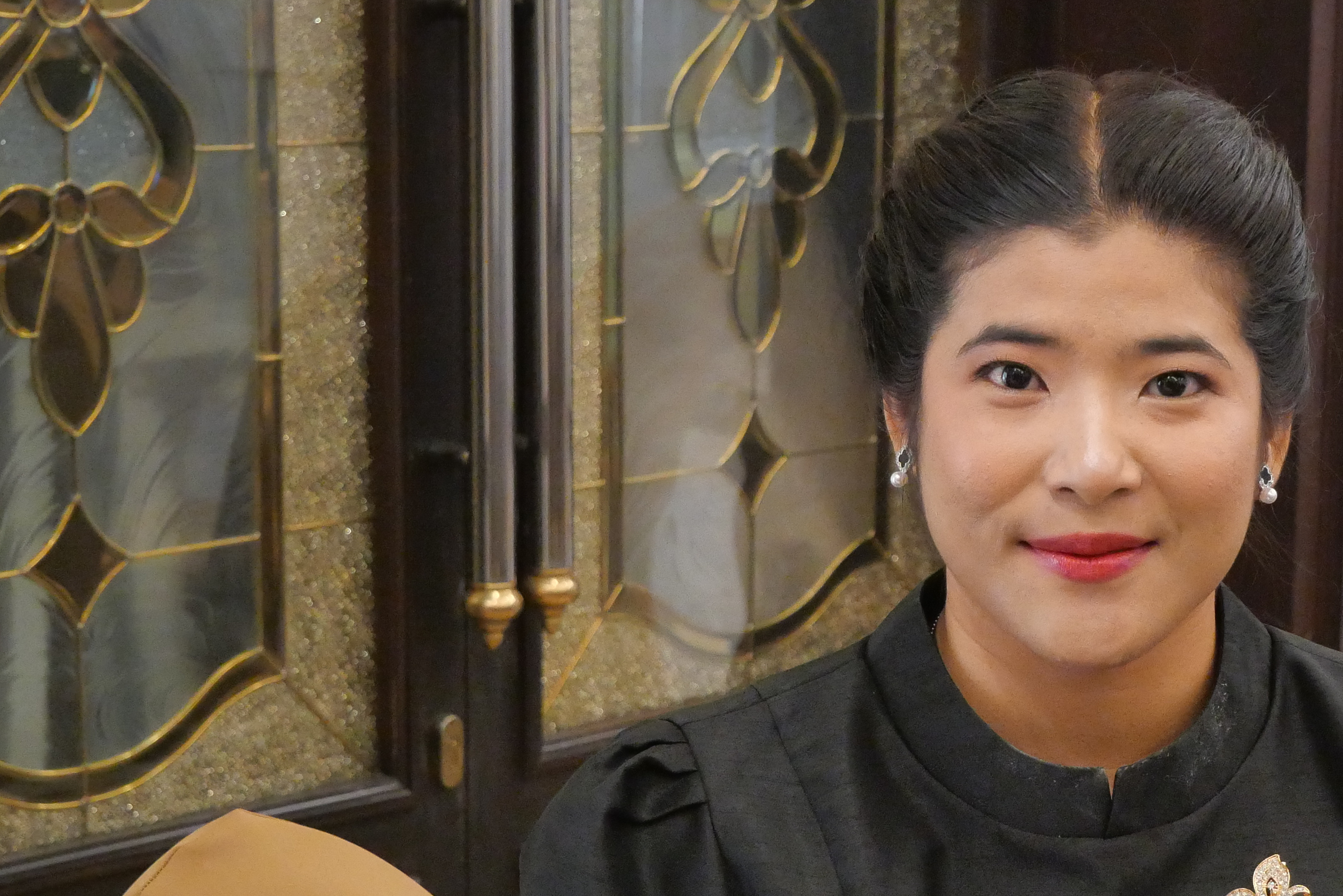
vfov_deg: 13.6
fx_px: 3732
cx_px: 1008
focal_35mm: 100
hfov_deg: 20.2
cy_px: 695
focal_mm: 28
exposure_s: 1/50
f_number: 4.7
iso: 3200
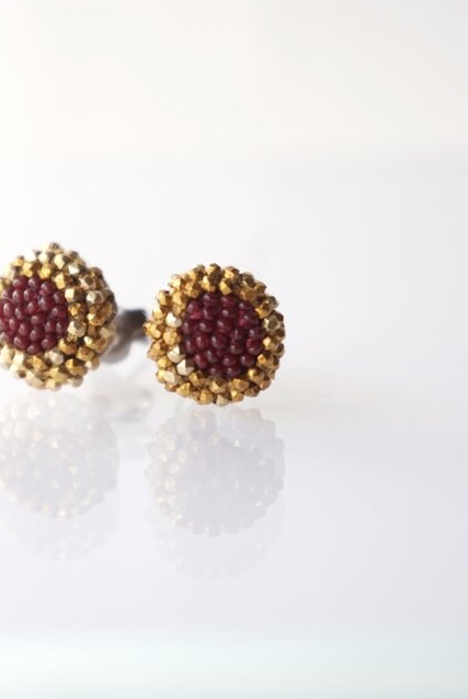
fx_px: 2056
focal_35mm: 106
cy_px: 257
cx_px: 125
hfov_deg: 12.9
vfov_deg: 19.3
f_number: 5.6
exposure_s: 1/80
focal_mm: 47
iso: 125
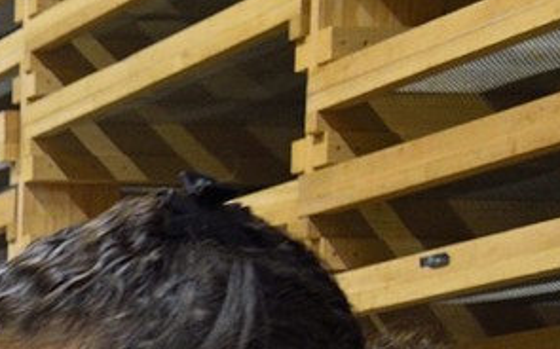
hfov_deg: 9.7
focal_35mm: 188
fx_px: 2868
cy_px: 798
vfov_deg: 6.7
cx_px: -831
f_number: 6.3
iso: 1600
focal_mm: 34
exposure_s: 1/40
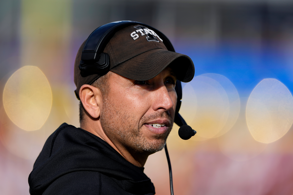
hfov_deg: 3.4
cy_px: 98
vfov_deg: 2.3
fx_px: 4883
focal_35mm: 600
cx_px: 146
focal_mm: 600
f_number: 4
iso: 200
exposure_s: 1/2000
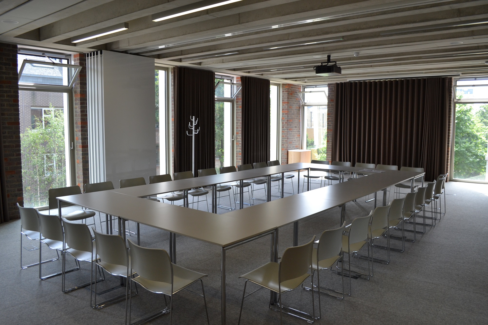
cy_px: 162
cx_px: 244
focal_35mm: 27
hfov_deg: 67.4
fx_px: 366
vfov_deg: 47.9
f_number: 5.6
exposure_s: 1/125
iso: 320
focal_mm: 18
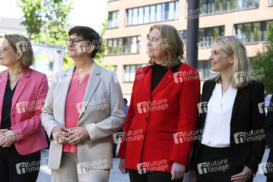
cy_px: 91
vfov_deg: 13.4
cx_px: 136
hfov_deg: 20.0
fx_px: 773
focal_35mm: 102
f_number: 7.1
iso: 1600
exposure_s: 1/1600
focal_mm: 102
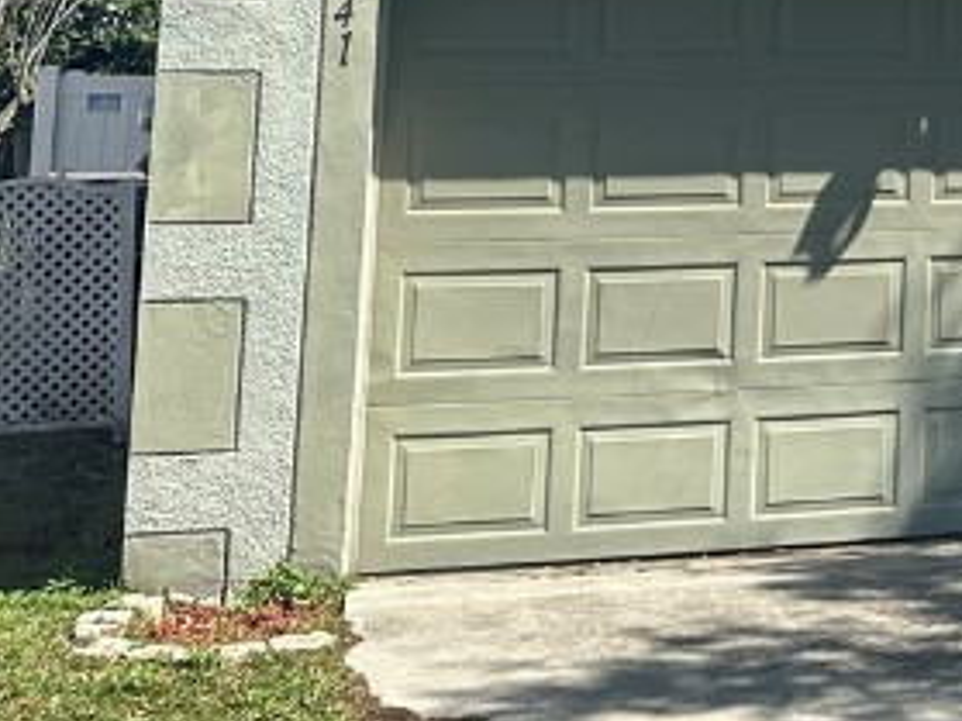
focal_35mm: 88
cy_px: -214
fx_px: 2445
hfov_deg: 19.2
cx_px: 1483
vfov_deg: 15.9
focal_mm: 6.86
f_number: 1.78
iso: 80
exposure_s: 1/2660
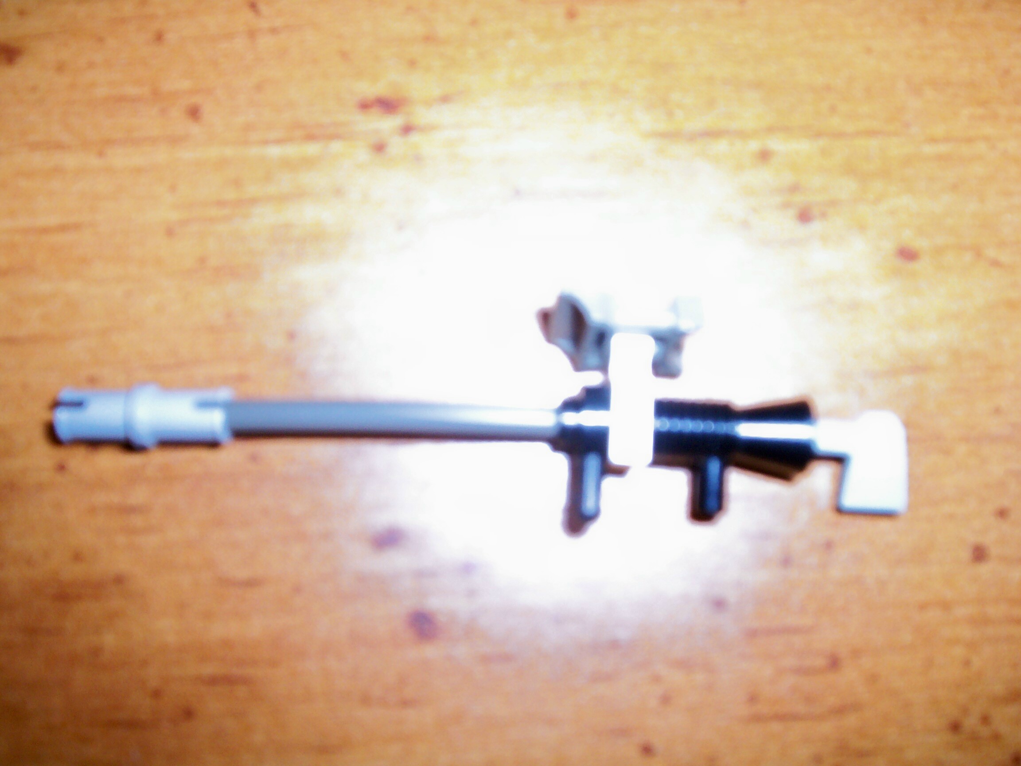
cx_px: 510
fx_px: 1062
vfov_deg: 39.7
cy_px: 383
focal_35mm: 36
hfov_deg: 51.4
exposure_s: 1/64
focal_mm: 5.9
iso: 140
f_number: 4.5
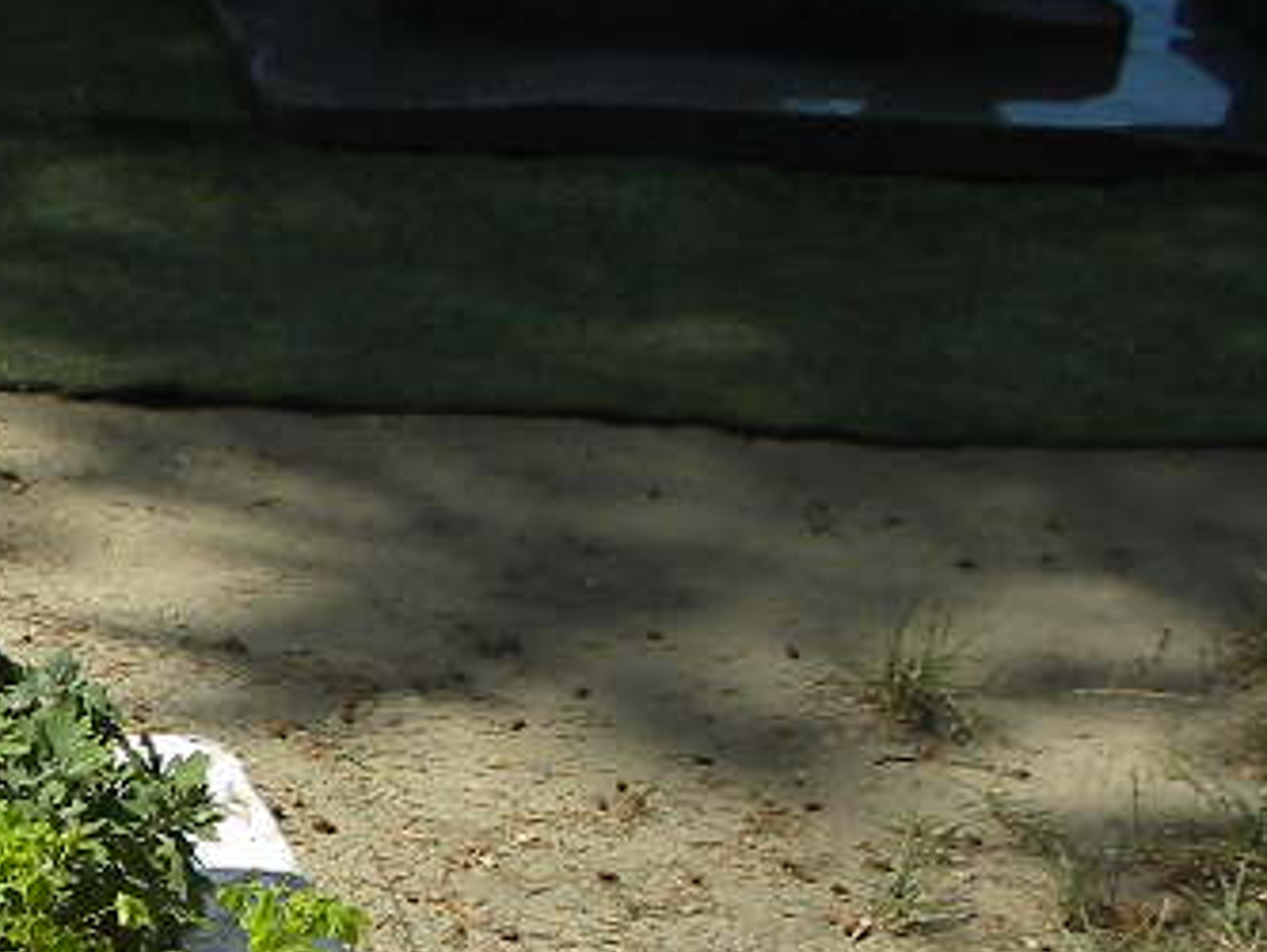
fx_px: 4577
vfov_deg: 11.6
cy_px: 1207
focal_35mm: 125
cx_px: -1088
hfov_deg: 13.9
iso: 64
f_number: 3.5
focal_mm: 4.6
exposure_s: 1/550
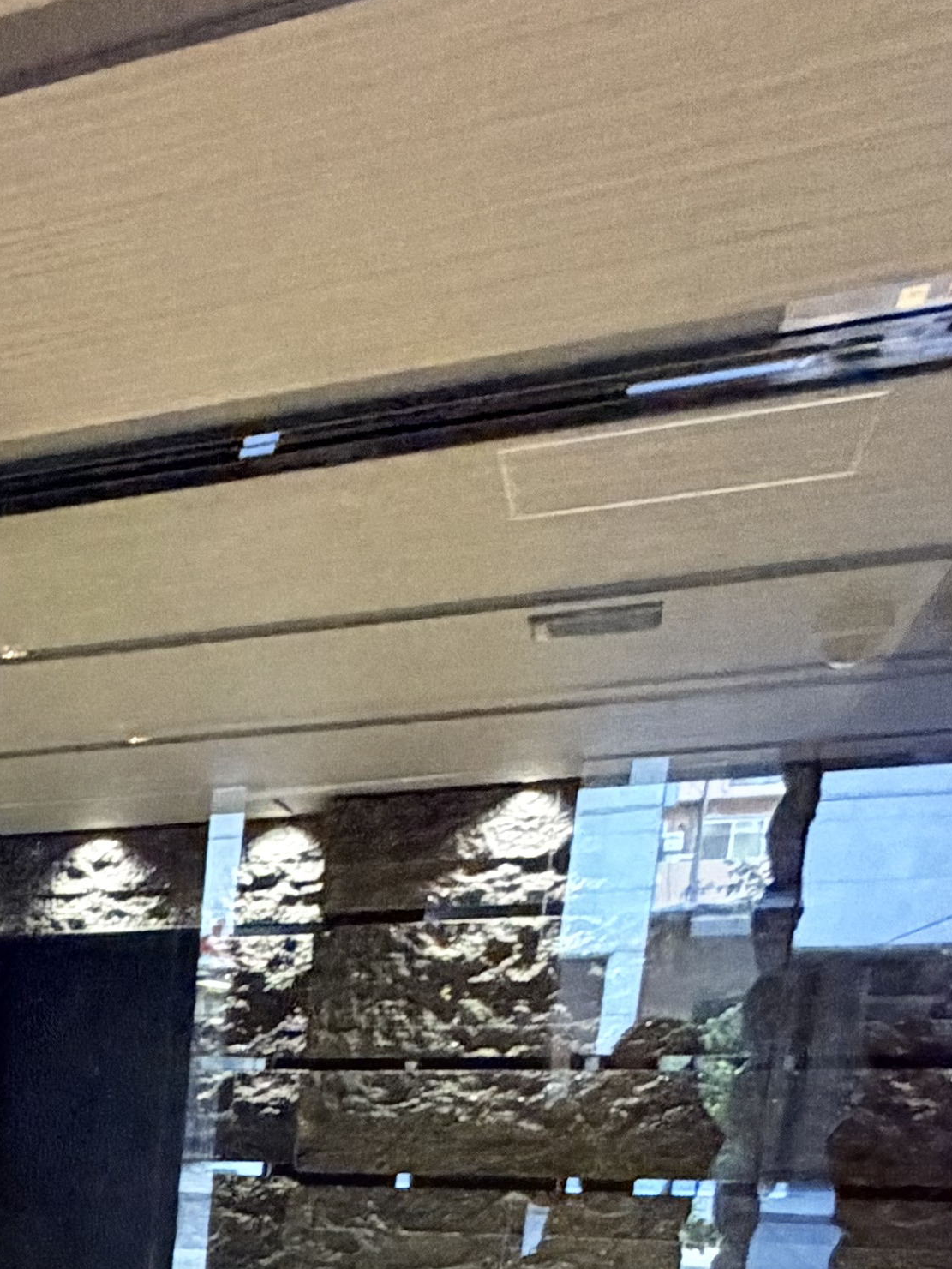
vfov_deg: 30.9
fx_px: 1980
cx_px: -717
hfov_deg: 20.2
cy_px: 1462
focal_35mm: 54
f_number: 2.2
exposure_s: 1/60
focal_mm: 2.22
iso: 500
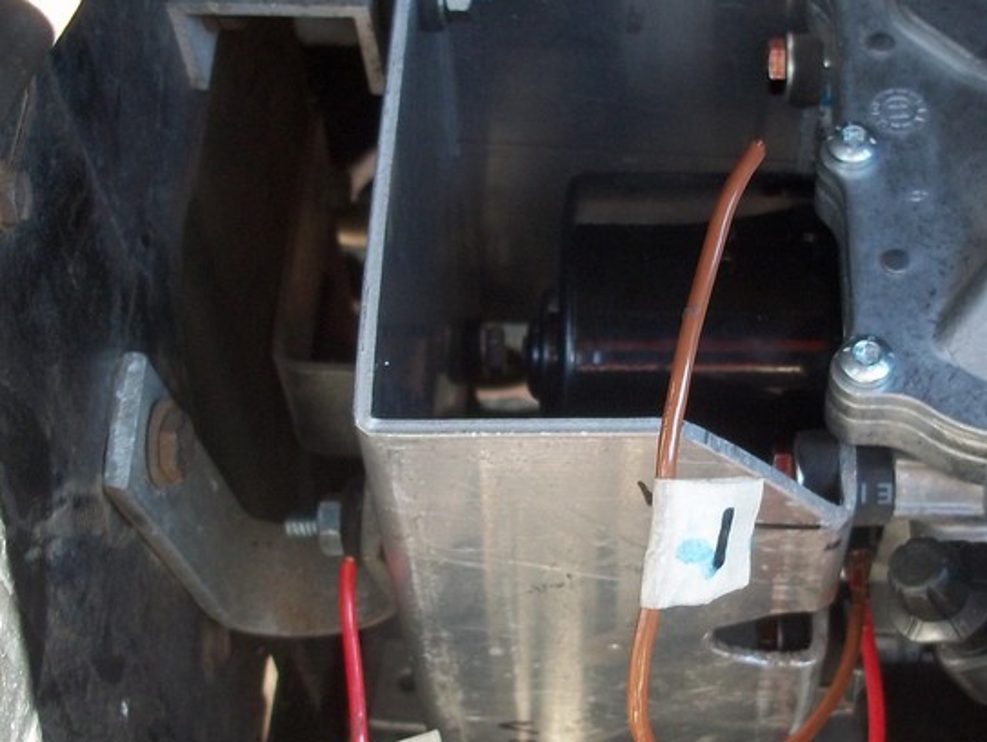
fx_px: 1512
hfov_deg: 36.1
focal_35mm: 53
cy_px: 456
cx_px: 567
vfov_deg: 27.5
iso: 119
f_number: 3.1
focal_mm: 6.5
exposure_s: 1/30
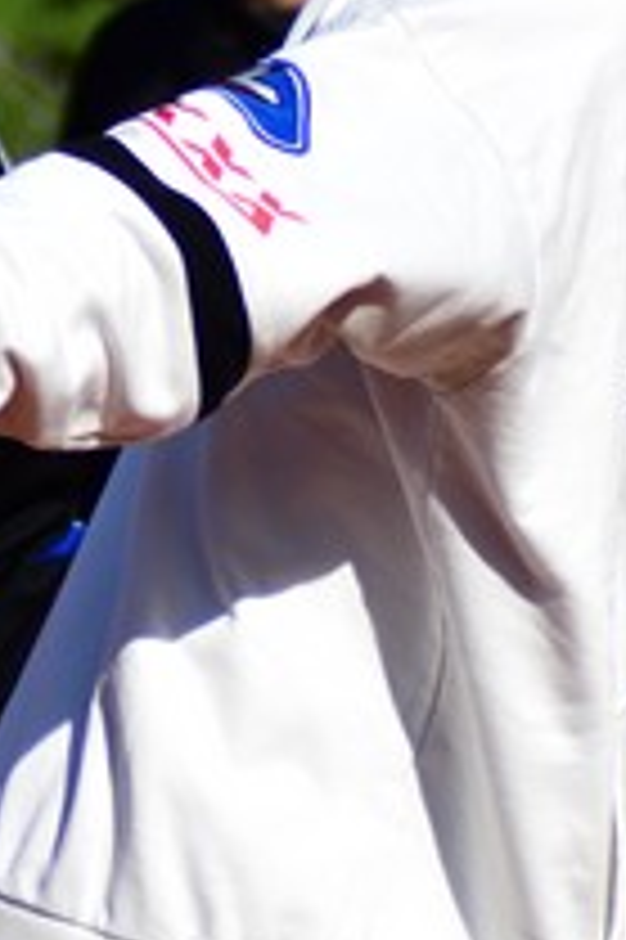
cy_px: 704
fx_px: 22310
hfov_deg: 1.6
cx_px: 284
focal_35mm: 854
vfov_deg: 2.4
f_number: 4.2
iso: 110
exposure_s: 1/1250
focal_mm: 116
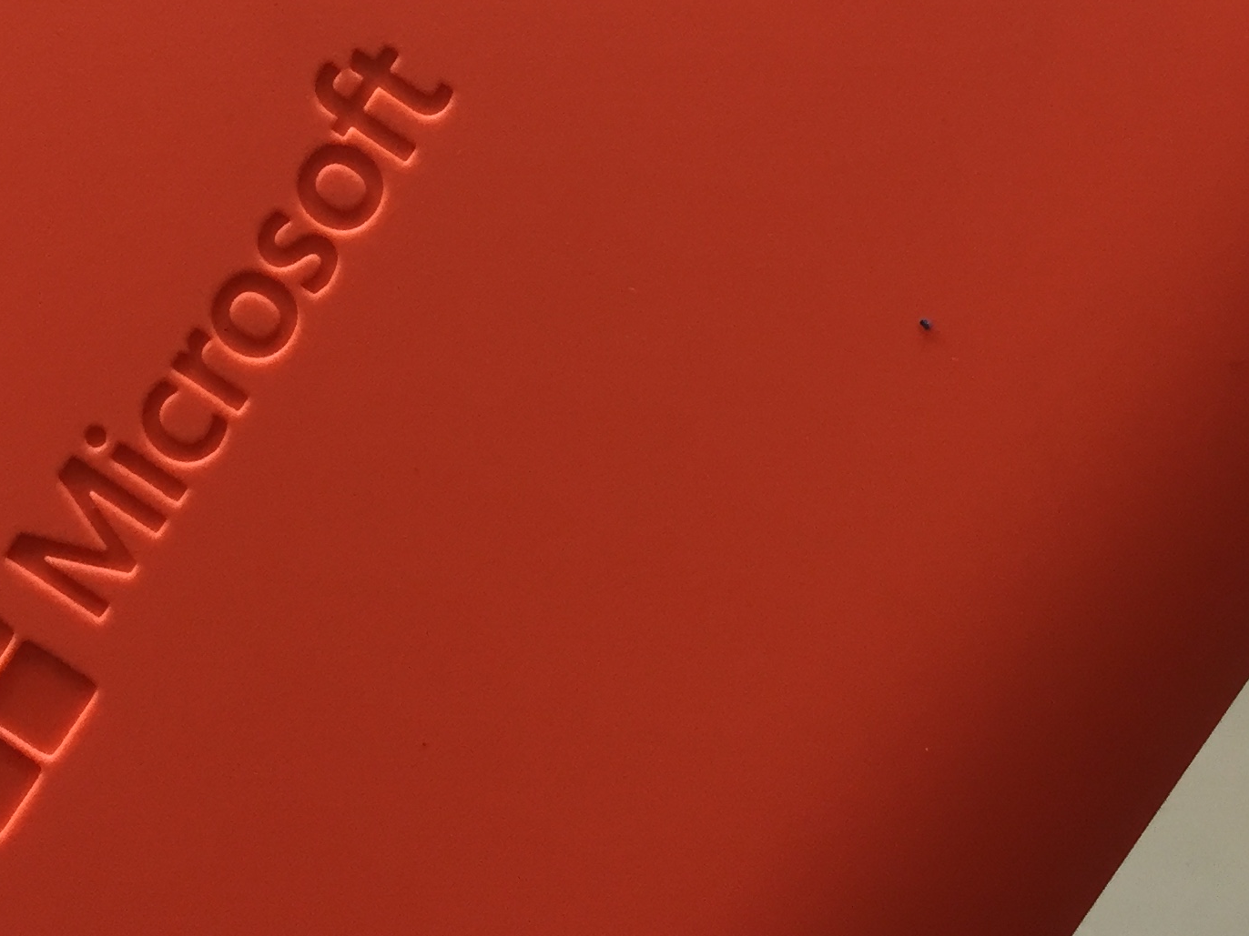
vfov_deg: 20.3
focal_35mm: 69
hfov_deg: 28.1
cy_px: -106
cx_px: 507
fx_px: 2490
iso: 40
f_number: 2.2
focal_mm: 4.15
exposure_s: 1/30
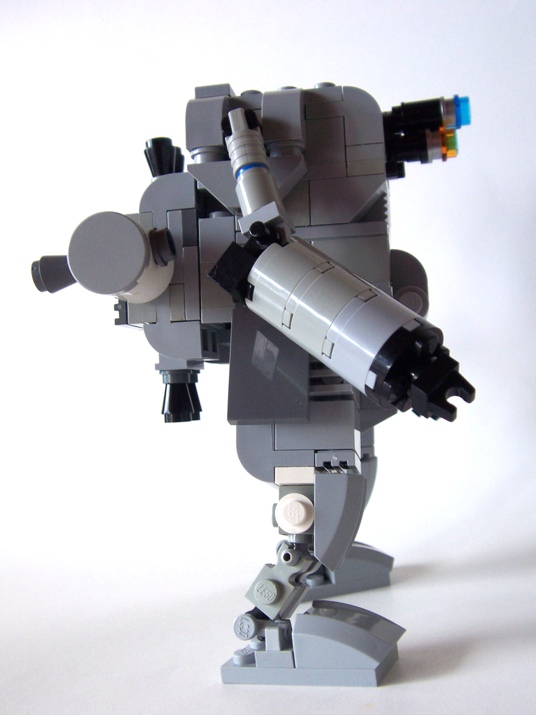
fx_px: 805
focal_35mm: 39
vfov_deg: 47.9
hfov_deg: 36.8
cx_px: 268
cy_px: 358
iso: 80
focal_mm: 6.4
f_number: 3.9
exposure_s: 1/30
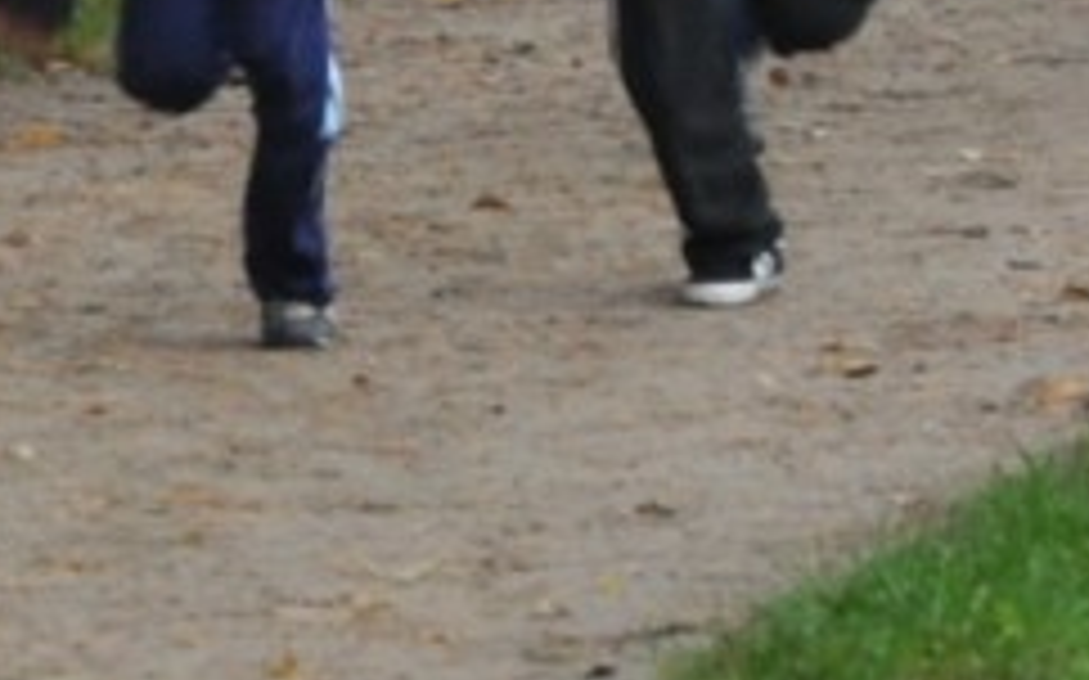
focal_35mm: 429
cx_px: 657
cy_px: -245
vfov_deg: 3.1
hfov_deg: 4.9
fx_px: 12717
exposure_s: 1/60
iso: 1000
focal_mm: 85
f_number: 9
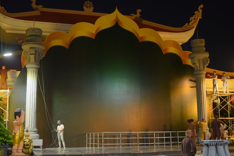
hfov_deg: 39.6
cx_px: 117
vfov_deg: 27.0
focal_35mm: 50
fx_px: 325
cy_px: 78
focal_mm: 50
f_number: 2.2
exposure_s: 1/125
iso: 1600
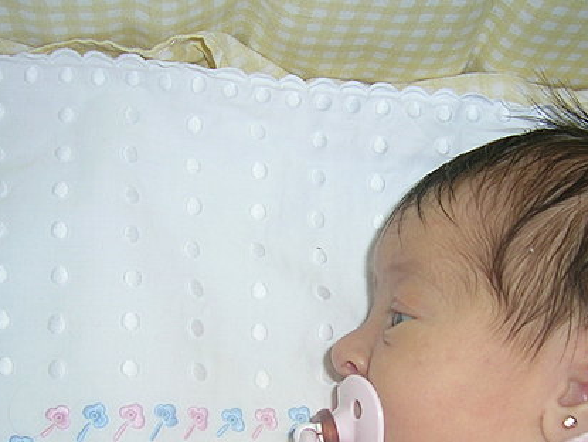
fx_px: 969
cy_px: 317
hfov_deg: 33.5
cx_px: 375
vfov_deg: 25.5
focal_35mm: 57
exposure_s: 1/60.1
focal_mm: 5.7
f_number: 2.8
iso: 50
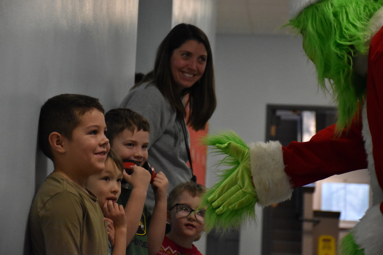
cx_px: 192
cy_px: 128
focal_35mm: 128
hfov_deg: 16.1
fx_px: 1357
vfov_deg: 10.8
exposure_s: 1/400
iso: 6400
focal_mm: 85
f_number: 5.3
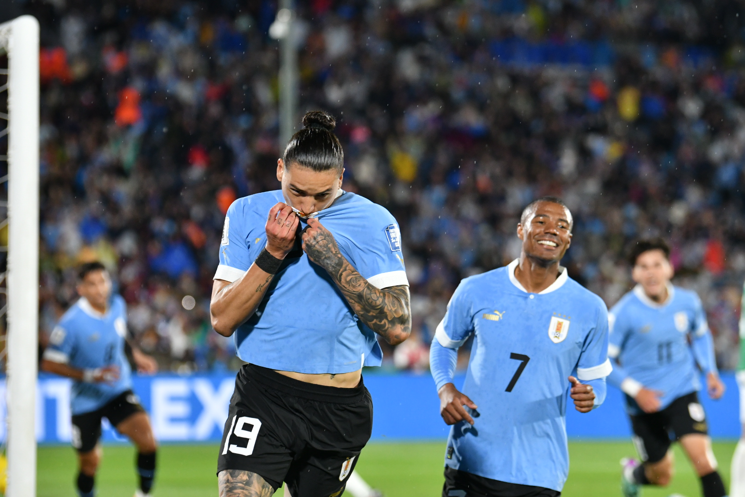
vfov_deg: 6.8
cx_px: 372
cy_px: 248
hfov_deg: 10.2
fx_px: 4180
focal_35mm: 202
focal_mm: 135
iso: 1400
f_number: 2.8
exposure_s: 1/1000
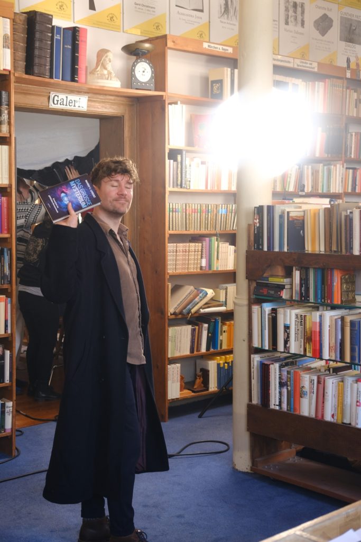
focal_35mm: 53
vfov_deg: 37.5
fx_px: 797
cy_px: 271
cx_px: 180
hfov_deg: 25.5
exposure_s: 1/60
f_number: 4.5
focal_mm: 35
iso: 1000
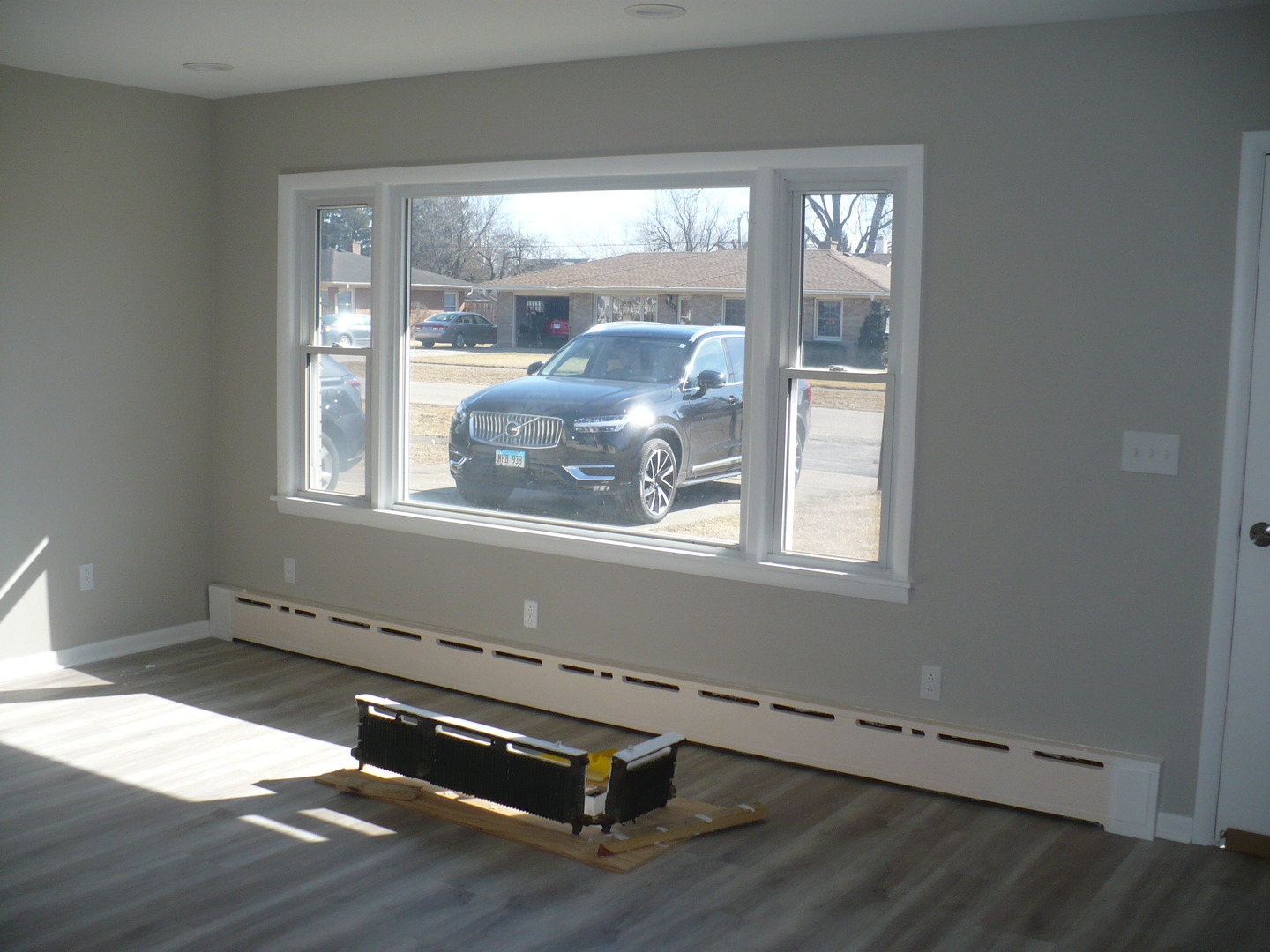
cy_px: 476
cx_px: 635
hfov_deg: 50.1
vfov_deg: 38.7
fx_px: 1357
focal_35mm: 37
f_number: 2.8
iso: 100
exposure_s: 1/320
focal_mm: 6.1
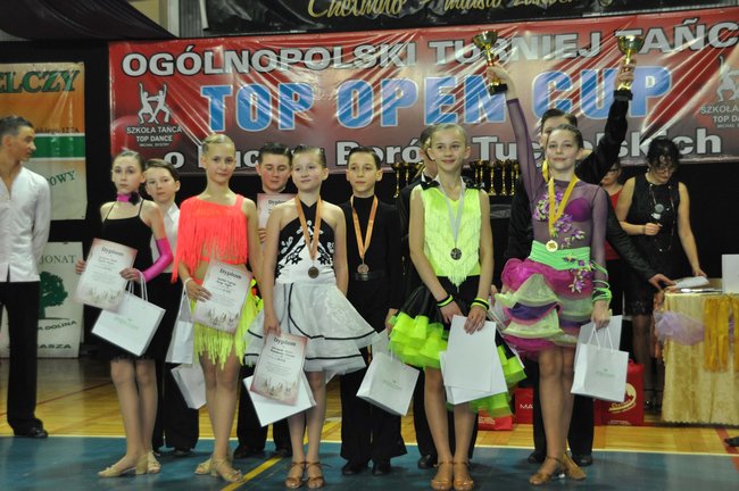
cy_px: 246
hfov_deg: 36.9
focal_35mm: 54
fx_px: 1107
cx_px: 370
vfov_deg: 25.0
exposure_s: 1/60
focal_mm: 36
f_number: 5
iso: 800
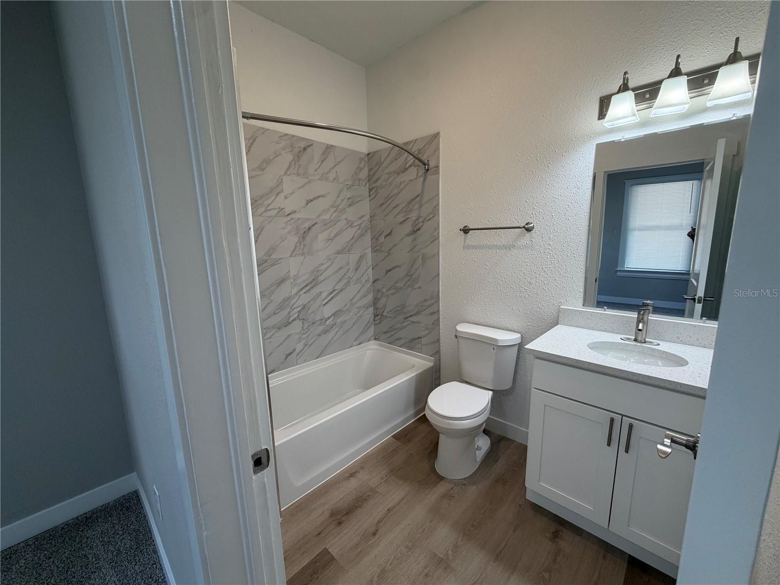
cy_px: 292
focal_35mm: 14
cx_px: 390
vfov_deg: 85.7
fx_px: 315
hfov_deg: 102.1
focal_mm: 2.22
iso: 125
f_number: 2.2
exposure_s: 1/120
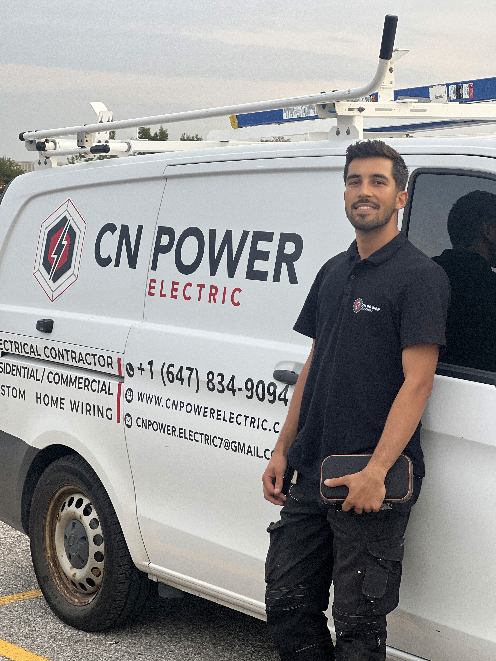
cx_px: 248
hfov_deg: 19.1
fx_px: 1471
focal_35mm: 77
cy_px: 330
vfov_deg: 25.3
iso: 64
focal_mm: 9
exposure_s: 1/121
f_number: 2.8
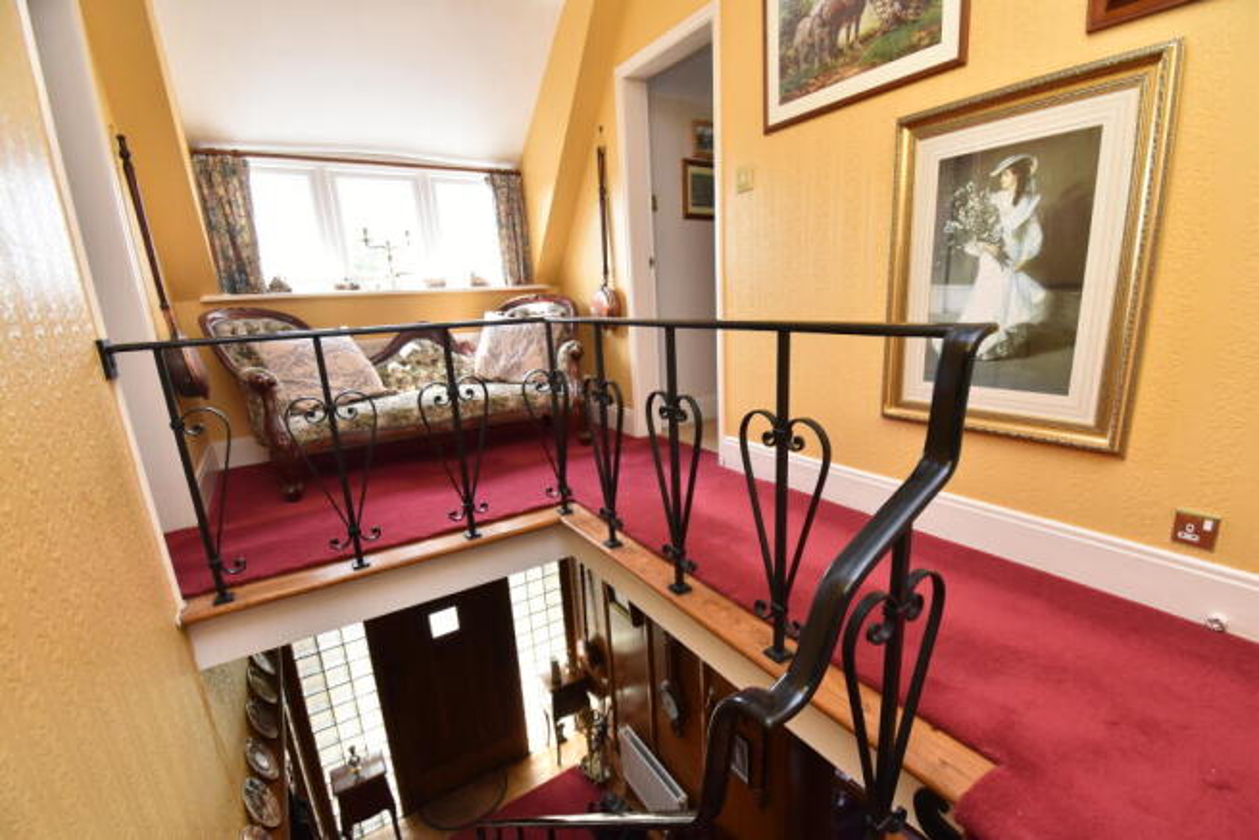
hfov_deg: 100.4
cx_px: 630
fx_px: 525
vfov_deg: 77.4
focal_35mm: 15
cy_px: 420
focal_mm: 10
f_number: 7.1
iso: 800
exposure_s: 1/100
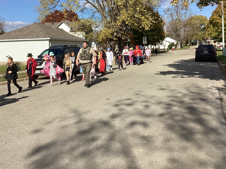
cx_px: 107
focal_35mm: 41
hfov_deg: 45.7
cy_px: 59
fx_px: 268
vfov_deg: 34.9
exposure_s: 1/1597
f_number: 2.4
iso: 25
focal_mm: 3.3
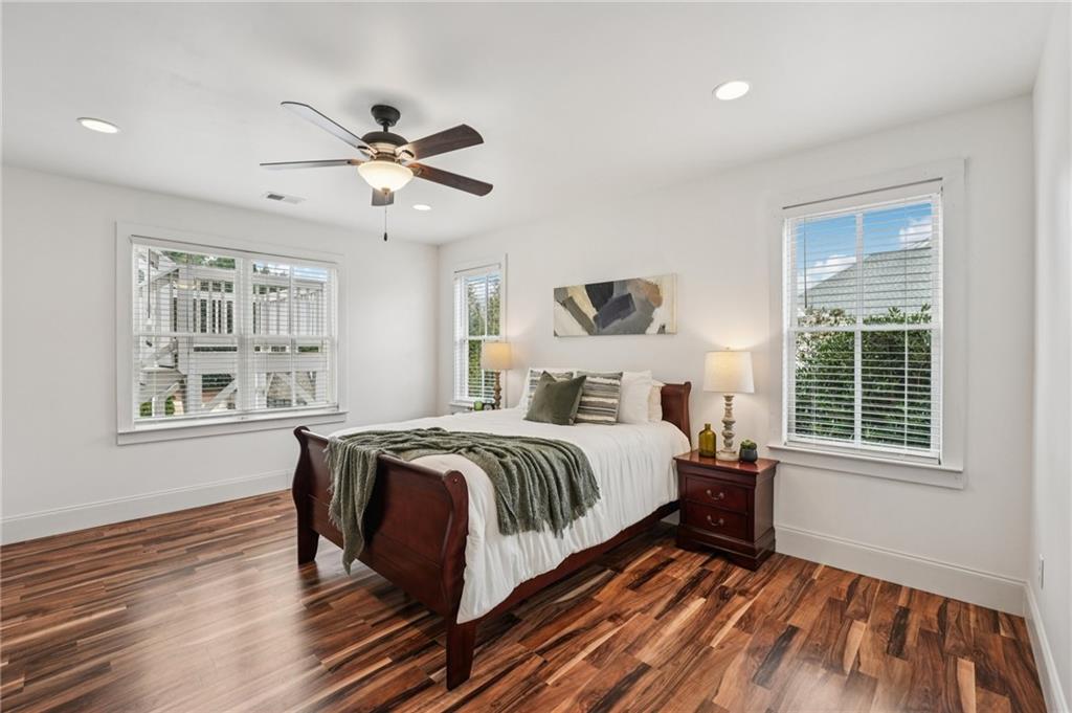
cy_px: 356
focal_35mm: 15
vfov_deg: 75.8
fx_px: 458
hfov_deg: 98.9
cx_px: 536
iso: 320
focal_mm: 15.4
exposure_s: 1/30
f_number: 8
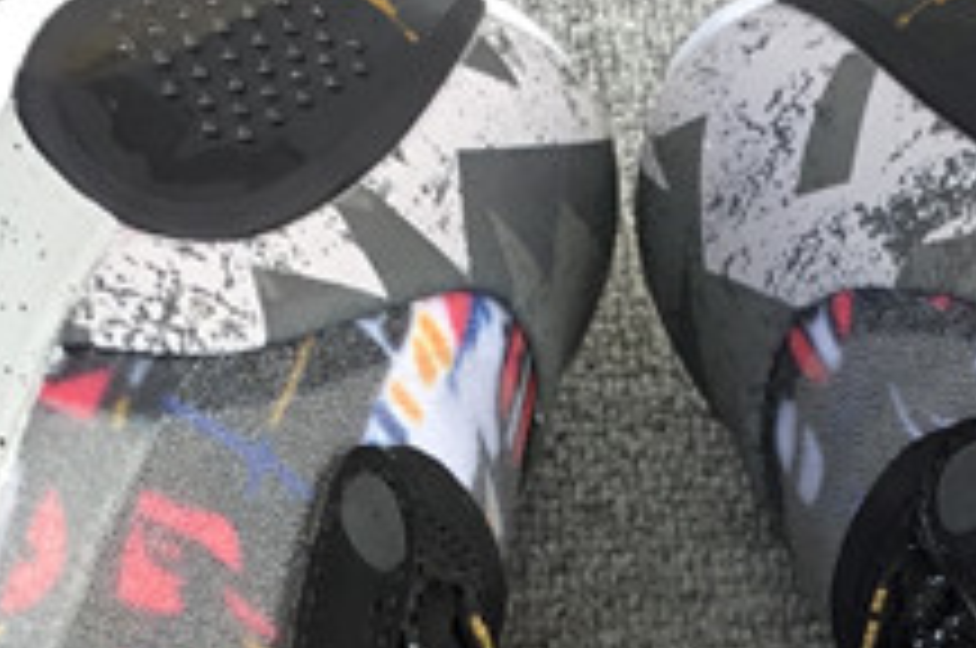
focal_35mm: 134
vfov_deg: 9.9
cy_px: 965
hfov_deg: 15.3
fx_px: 3627
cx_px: 666
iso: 25
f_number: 2.4
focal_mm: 3.3
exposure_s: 1/119
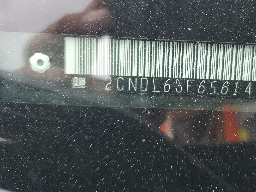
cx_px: 180
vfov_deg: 36.6
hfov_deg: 46.7
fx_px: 288
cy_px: 71
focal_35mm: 39
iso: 96
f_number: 1.5
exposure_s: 1/120
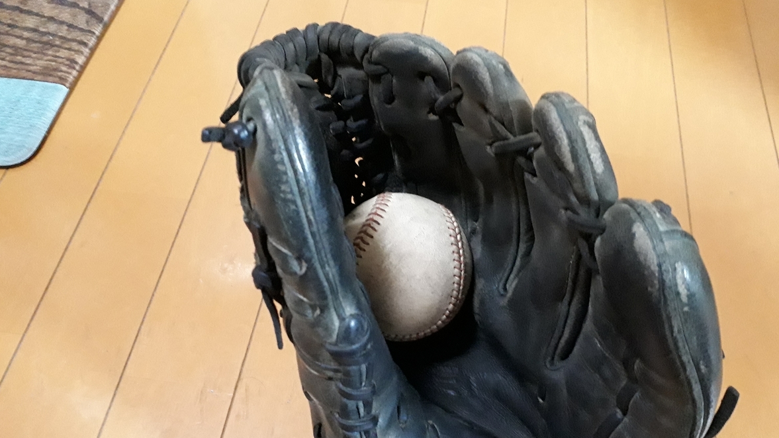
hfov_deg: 64.3
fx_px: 620
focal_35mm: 30
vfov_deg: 38.7
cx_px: 393
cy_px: 267
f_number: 1.9
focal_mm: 3.6
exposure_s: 1/10
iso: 1000
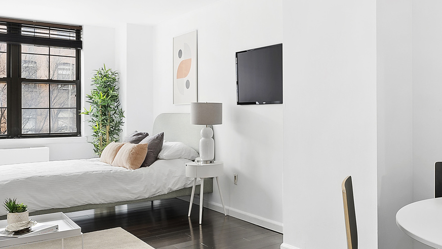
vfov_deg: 32.0
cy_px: 122
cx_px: 326
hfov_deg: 52.0
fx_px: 433
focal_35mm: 37
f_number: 11
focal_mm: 15.4
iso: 200
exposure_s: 8
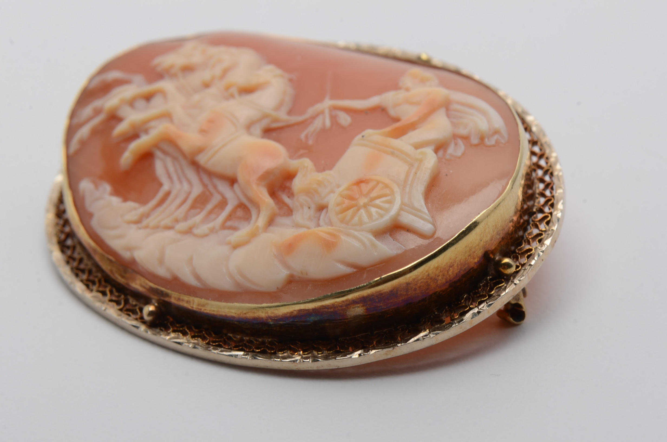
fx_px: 2357
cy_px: 221
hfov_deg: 16.1
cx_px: 334
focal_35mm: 128
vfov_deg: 10.7
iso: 200
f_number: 18
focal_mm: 85
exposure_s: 1/160
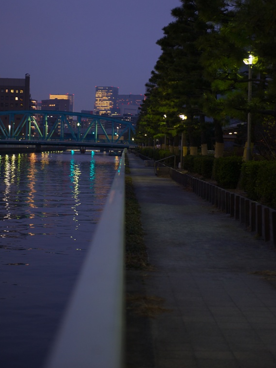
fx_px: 904
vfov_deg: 22.9
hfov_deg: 17.4
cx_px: 119
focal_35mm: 85
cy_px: 131
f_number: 3.2
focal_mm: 66
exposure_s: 1/20
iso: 1600
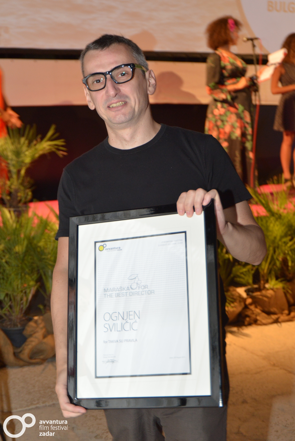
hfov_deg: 23.4
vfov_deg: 34.5
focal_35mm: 58
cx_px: 148
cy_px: 220
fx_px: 712
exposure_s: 1/50
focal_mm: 58
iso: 2000
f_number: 5
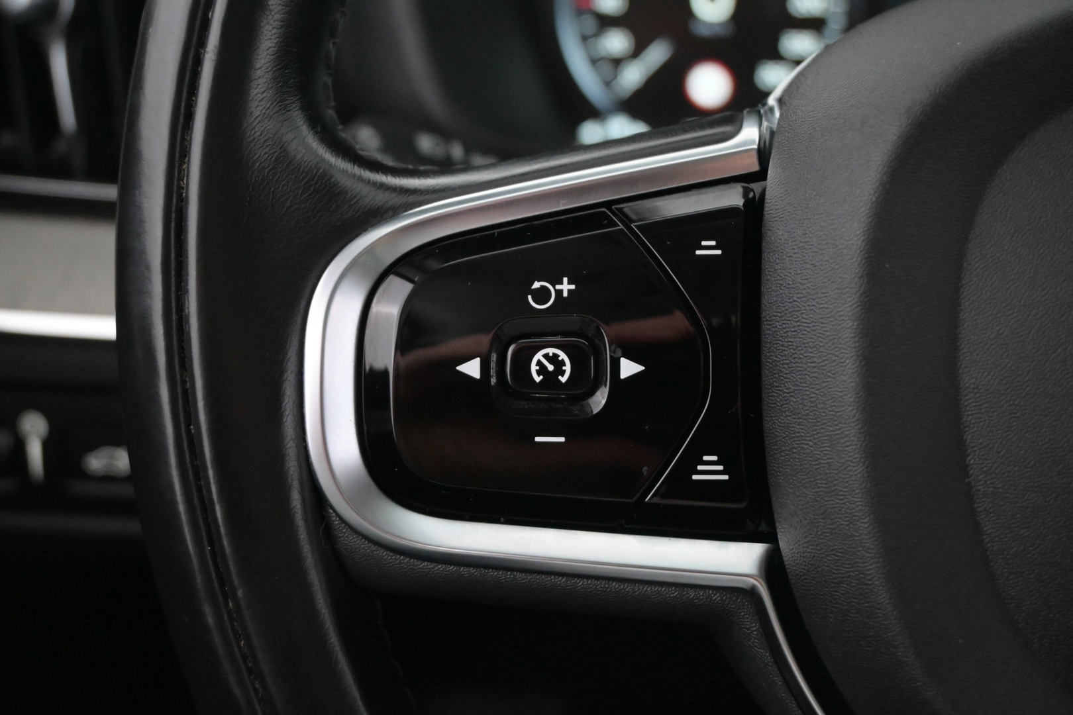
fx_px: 1453
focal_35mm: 49
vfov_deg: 27.7
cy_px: 358
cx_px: 536
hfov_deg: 40.5
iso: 5000
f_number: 5
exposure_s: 1/50
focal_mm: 32.5
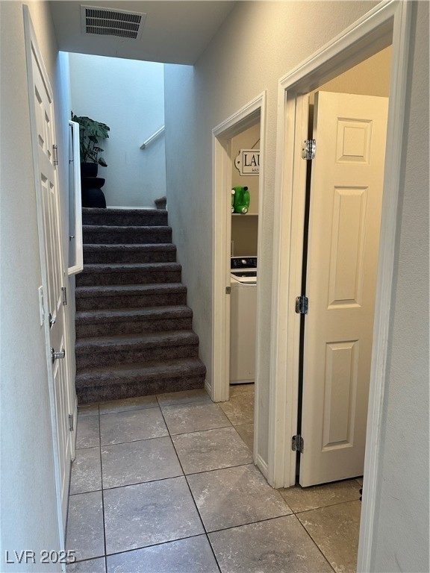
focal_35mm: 24
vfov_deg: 71.6
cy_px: 286
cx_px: 215
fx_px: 398
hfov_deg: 56.8
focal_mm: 6.86
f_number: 1.78
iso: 200
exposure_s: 1/120
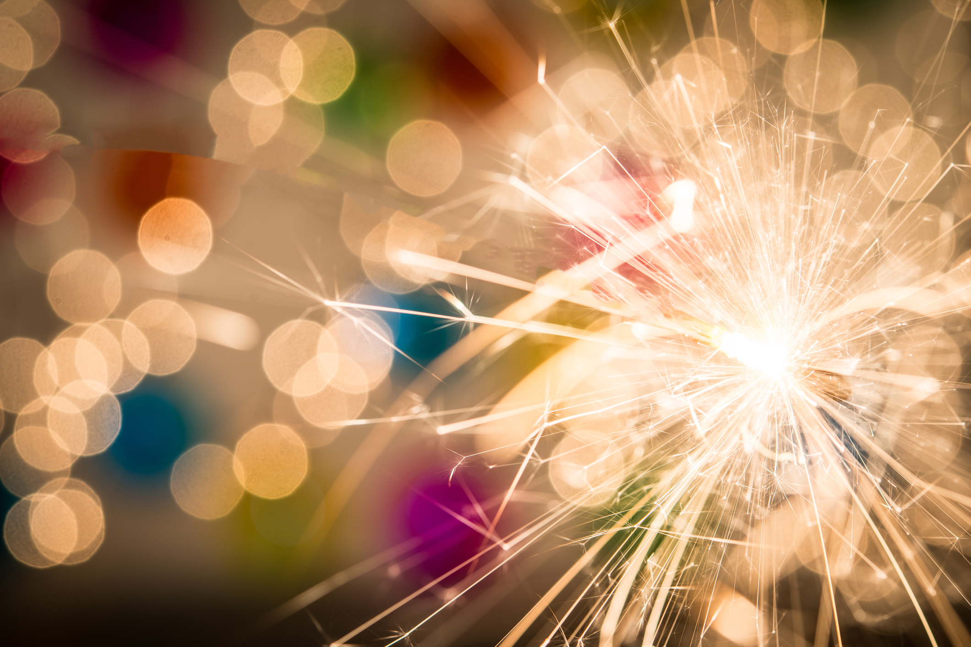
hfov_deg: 33.4
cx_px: 486
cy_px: 324
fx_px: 1618
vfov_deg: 22.6
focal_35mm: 60
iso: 100
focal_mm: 60
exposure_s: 1/13
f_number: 8
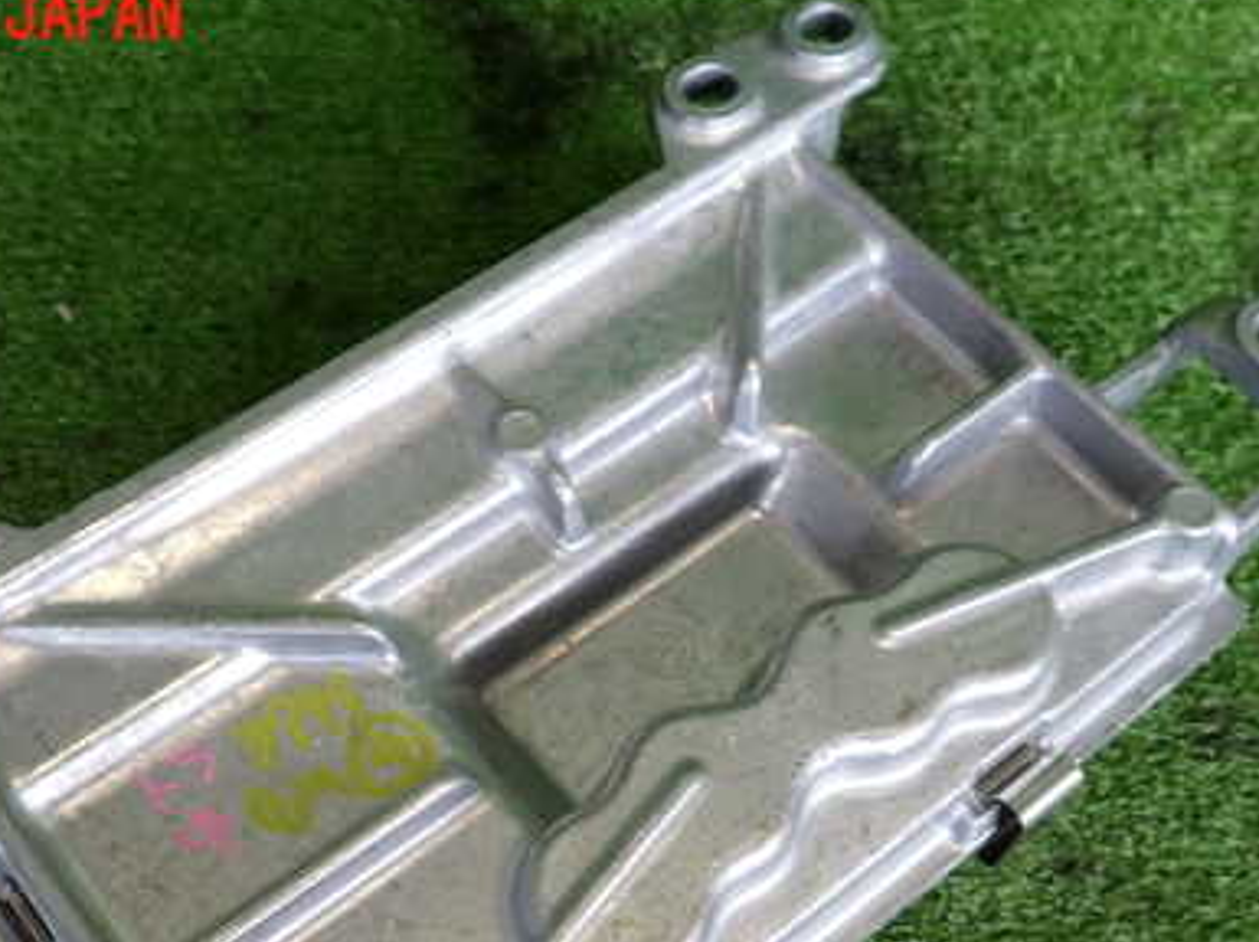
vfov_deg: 35.9
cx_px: 569
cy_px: 713
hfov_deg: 47.8
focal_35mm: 39
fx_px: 1417
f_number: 2
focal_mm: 4.5
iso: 200
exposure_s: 1/40
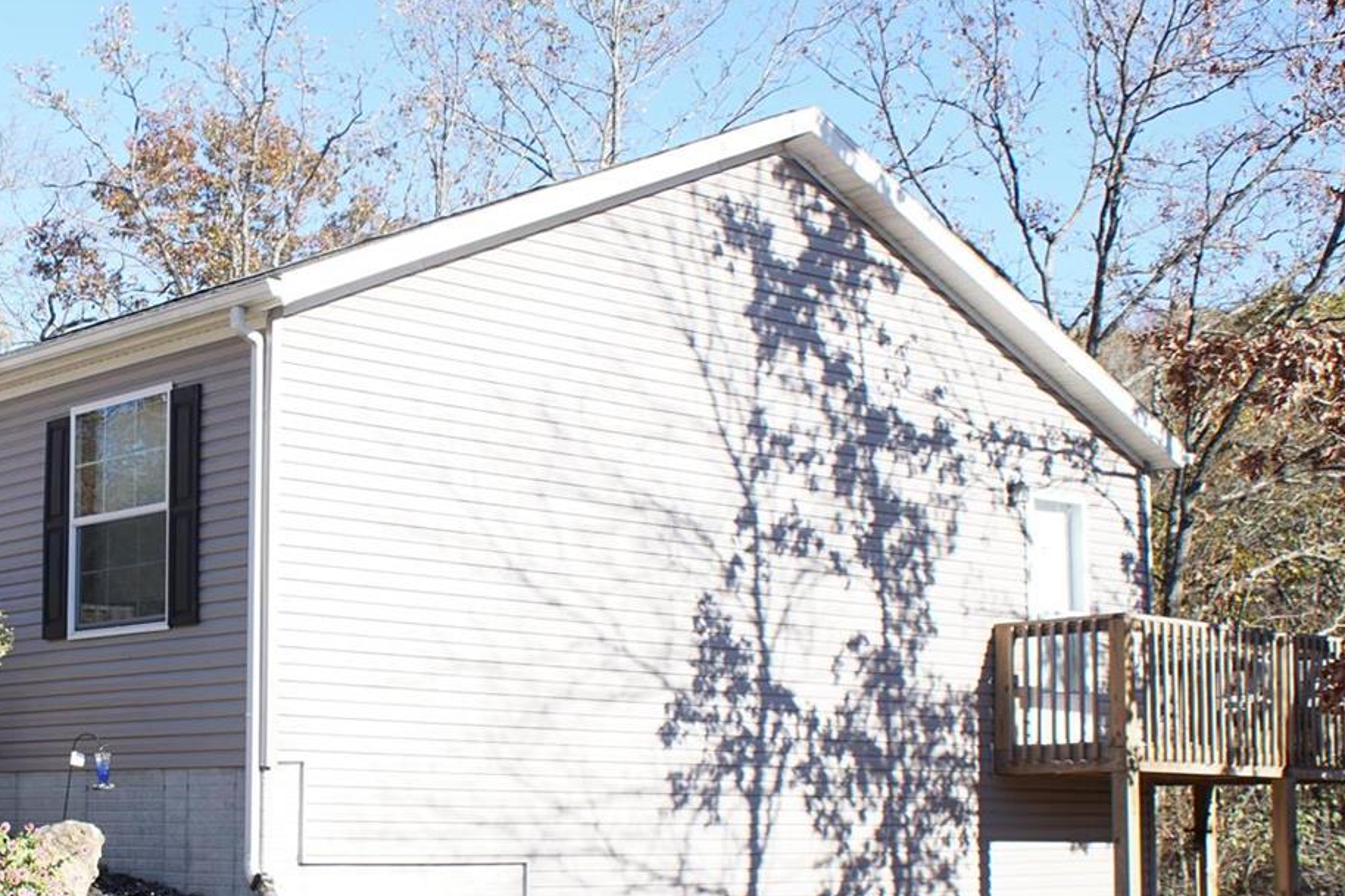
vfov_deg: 21.5
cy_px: 565
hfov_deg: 31.2
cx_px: 309
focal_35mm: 63
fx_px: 2353
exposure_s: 1/125
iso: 100
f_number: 6.3
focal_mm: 24
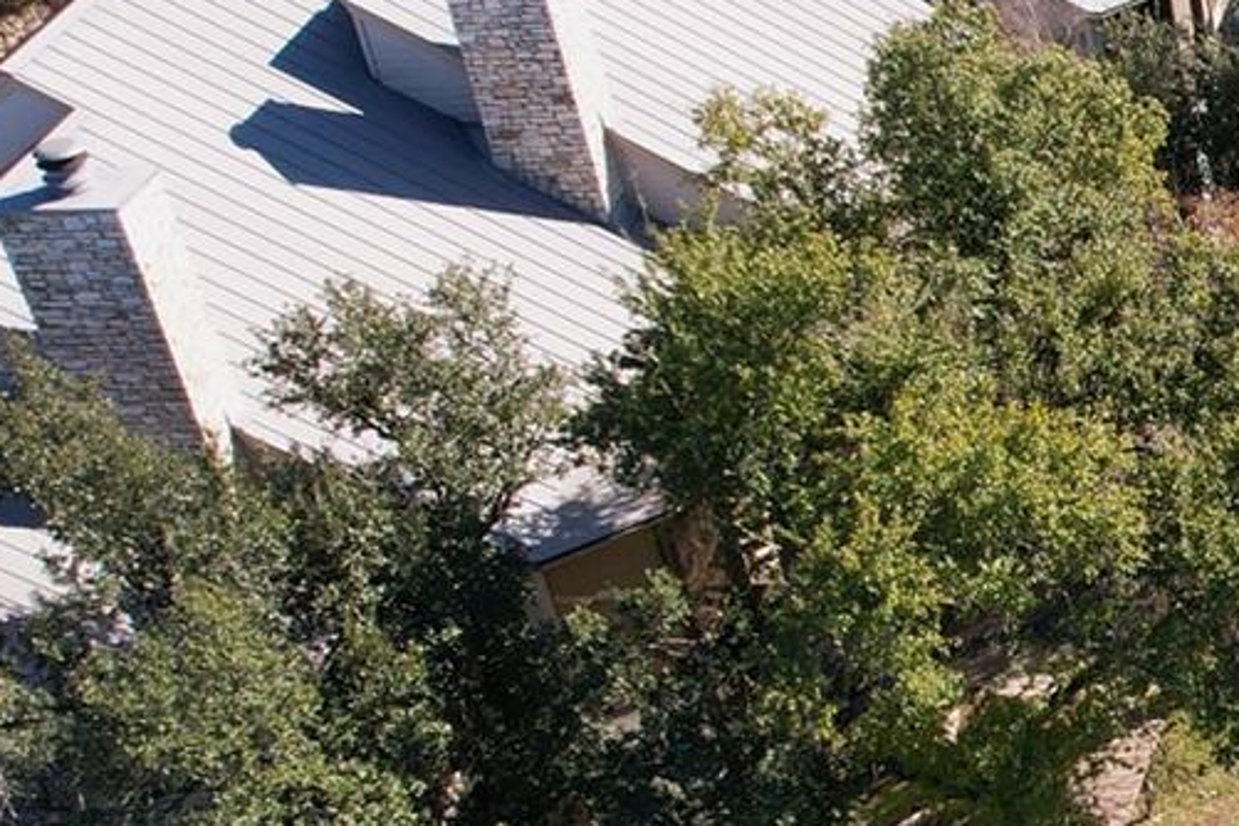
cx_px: 2065
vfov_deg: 15.0
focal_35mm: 90
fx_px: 3097
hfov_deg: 18.8
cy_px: 741
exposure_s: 1/125
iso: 130
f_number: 2.8
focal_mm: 8.38
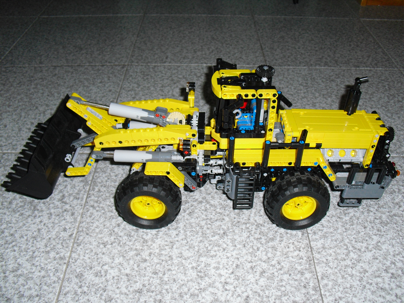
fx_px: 420
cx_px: 202
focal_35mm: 36
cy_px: 152
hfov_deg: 51.4
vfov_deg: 39.7
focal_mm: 6.3
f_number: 3.1
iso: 200
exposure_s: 1/60
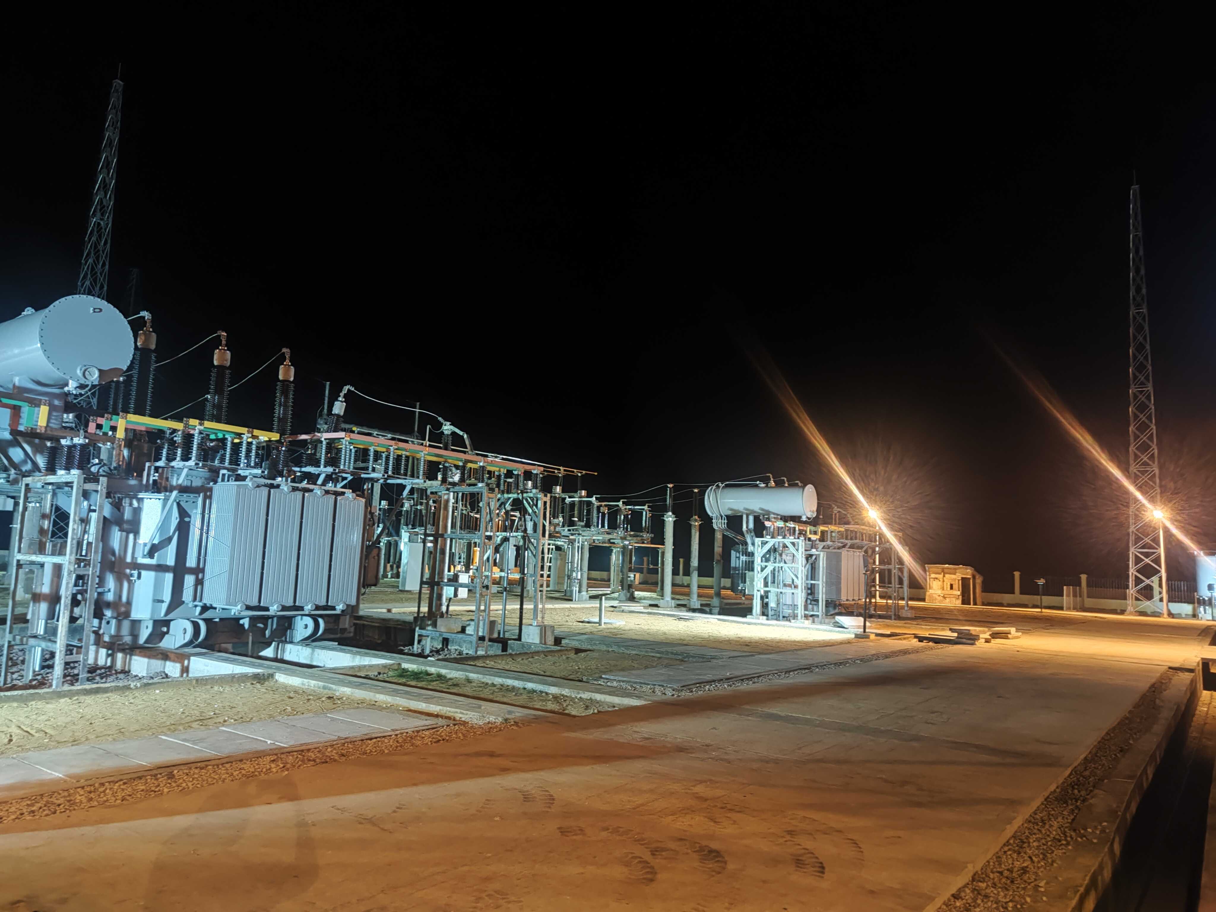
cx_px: 608
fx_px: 843
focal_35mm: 24
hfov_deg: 71.6
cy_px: 456
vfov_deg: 56.8
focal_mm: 5.59
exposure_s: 1/20
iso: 1604
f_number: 1.88
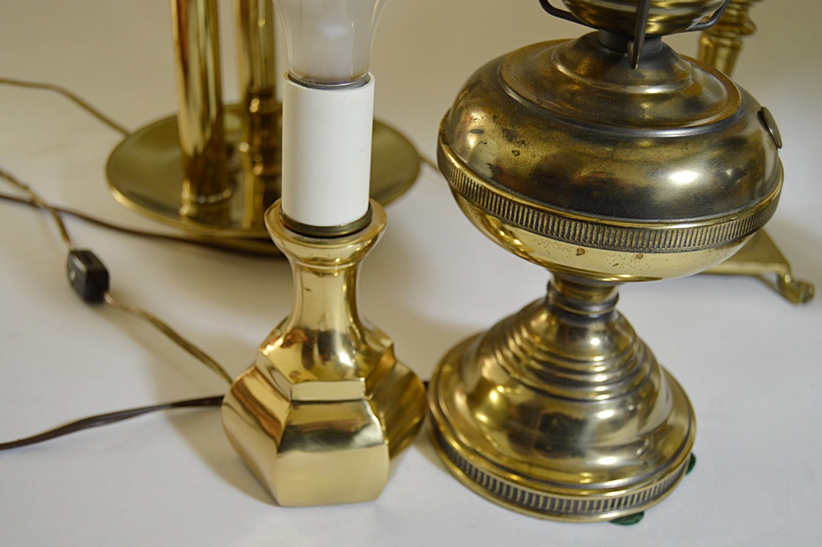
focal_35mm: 42
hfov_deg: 46.4
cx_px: 411
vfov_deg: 31.8
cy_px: 274
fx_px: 958
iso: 500
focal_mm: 28
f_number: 4
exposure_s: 1/60
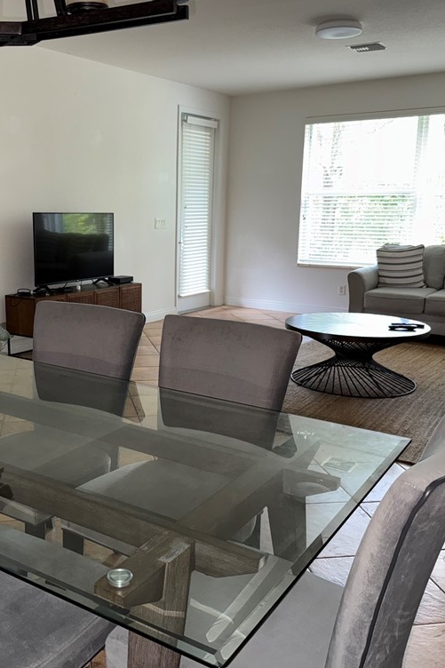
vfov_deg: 55.8
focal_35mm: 34
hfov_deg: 38.3
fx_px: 631
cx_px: 137
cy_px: 330
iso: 200
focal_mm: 6.76
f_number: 1.78
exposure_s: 1/15
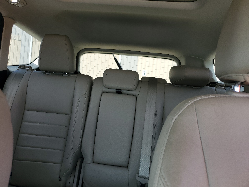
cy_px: 94
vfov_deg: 53.1
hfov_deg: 67.3
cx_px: 124
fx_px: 187
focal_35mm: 26
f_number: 1.5
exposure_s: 1/263
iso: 50
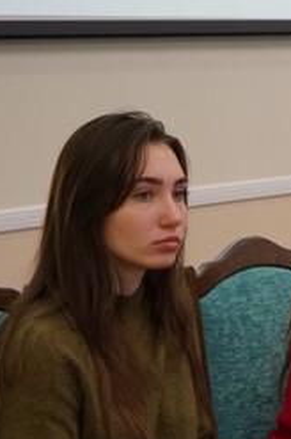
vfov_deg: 12.7
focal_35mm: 162
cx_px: 644
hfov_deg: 7.9
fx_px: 1970
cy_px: 288
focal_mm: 52
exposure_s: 1/160
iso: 1600
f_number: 4.5
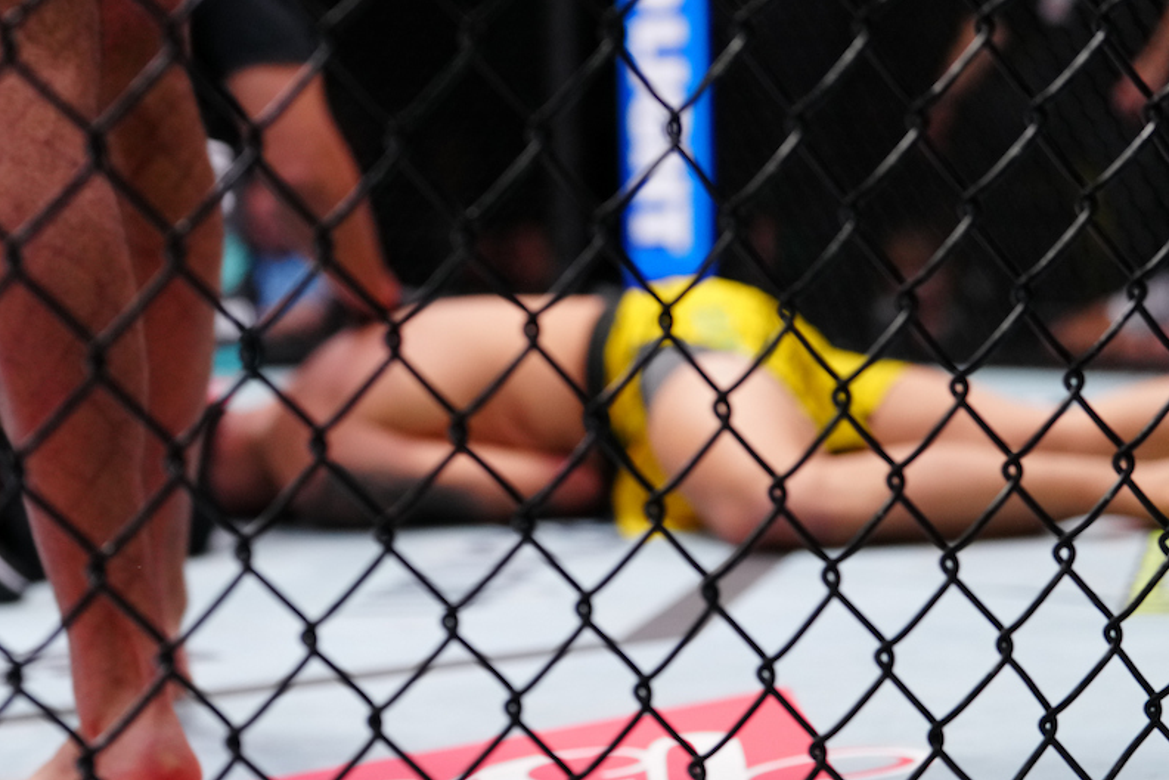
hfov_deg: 19.2
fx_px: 3442
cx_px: 388
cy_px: 396
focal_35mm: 106
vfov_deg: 12.9
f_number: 3.2
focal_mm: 70
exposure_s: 1/640
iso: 2500
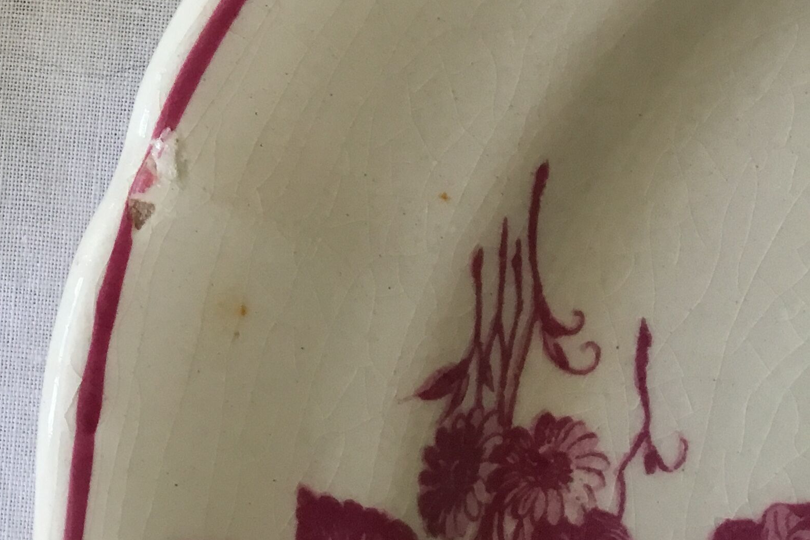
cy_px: -56
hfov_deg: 28.0
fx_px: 1507
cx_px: -30
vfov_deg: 19.4
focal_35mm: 67
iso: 32
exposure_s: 1/33
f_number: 2.4
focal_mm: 3.3
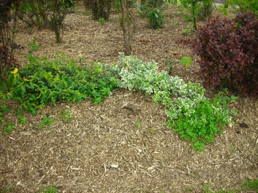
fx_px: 283
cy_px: 96
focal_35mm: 38
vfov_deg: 37.7
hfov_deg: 49.0
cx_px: 129
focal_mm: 6.3
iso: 50
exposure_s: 1/114
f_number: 3.2
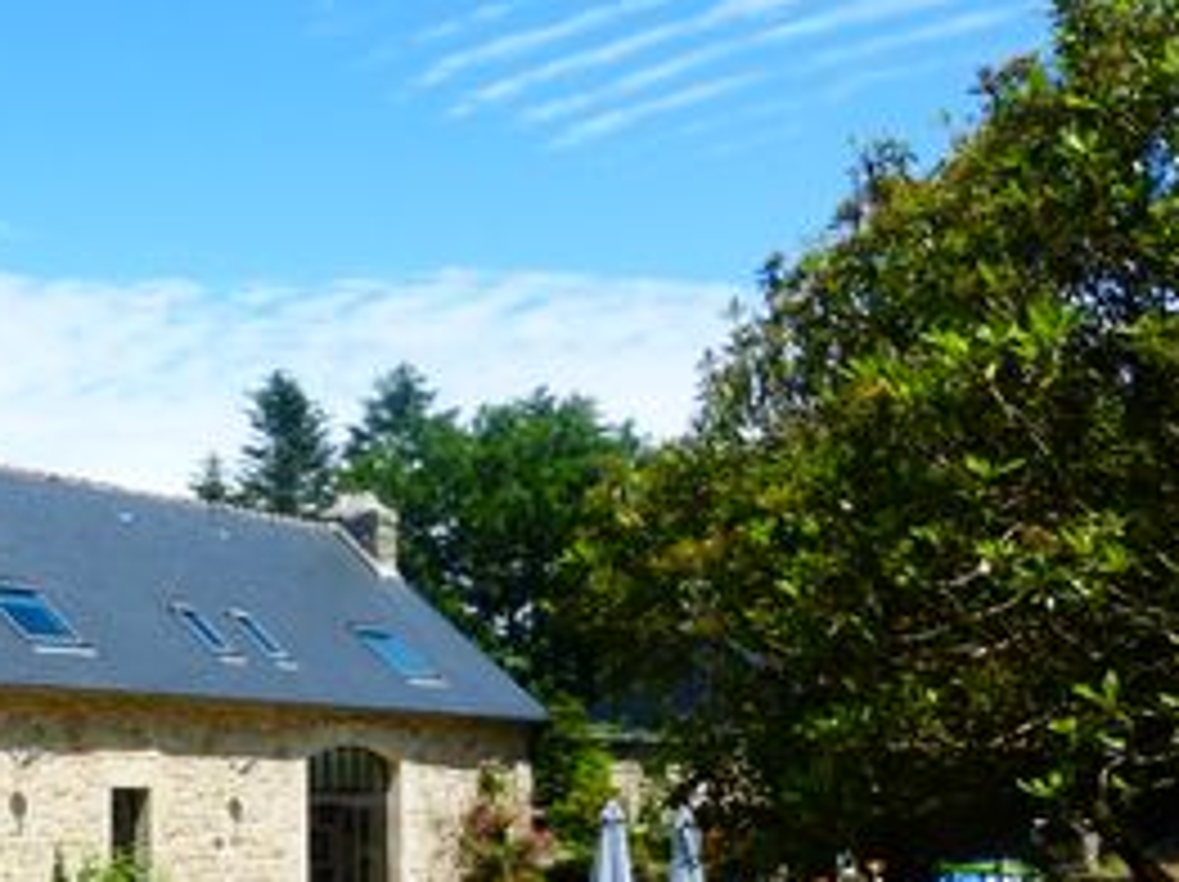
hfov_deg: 31.1
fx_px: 1872
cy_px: 616
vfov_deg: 26.3
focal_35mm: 55
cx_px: -117
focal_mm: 4.3
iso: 100
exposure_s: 1/800
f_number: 4
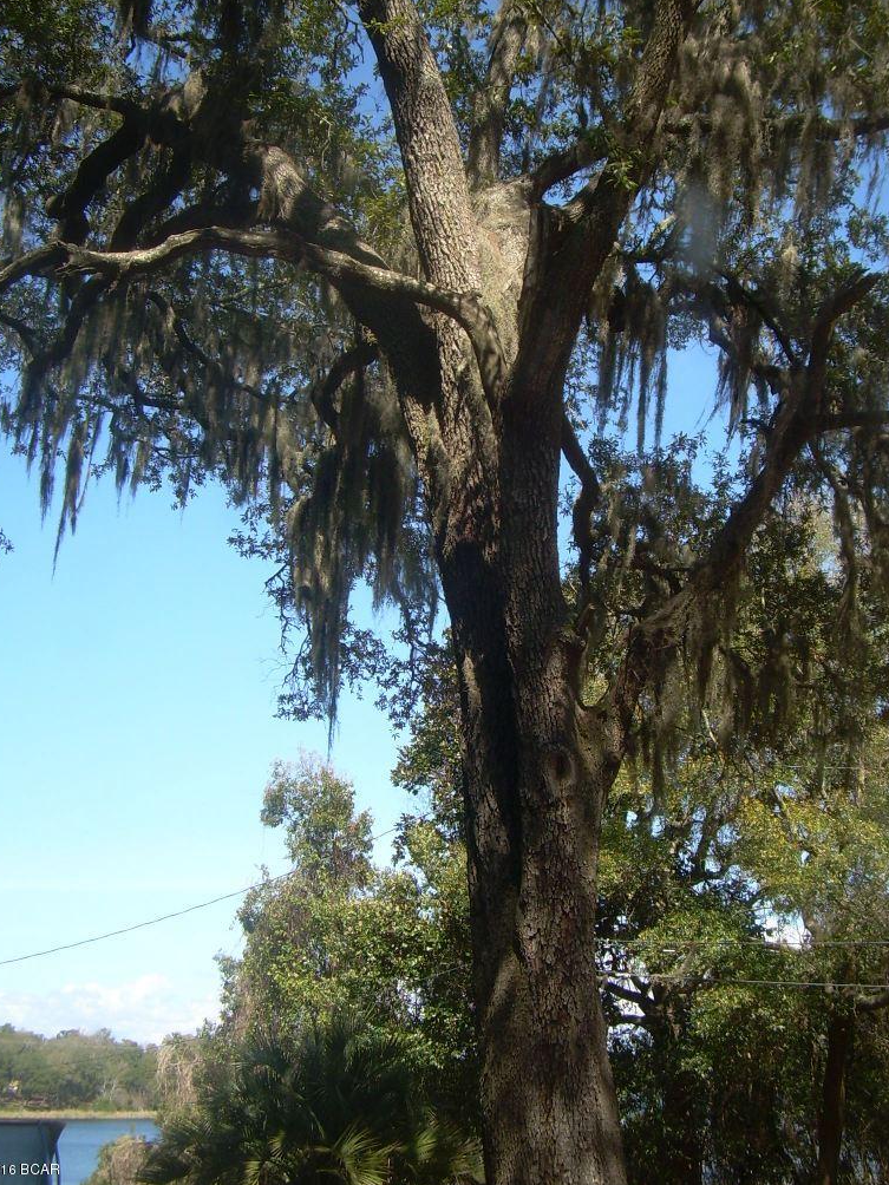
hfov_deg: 33.6
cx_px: 469
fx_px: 1472
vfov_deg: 43.8
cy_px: 544
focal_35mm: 43
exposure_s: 1/458
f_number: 2.8
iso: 50
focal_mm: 6.3
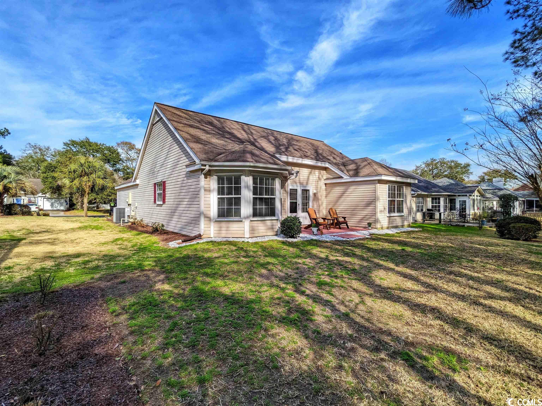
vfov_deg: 78.1
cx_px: 271
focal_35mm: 16
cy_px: 203
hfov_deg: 94.5
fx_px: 251
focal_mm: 2.22
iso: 37
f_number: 2.2
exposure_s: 1/903
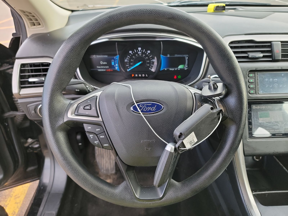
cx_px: 144
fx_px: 200
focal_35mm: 24
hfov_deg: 71.6
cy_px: 108
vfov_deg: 56.8
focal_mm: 6.7
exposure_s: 1/59
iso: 103
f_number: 1.8
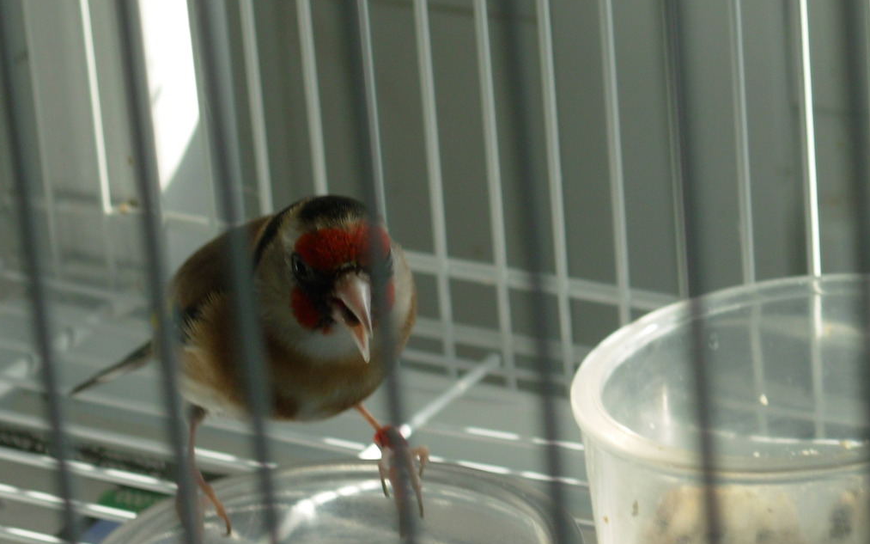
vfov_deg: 7.9
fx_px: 3912
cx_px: 268
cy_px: 211
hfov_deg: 12.7
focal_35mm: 165
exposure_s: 1/98.7
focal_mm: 18.6
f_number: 4.2
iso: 50
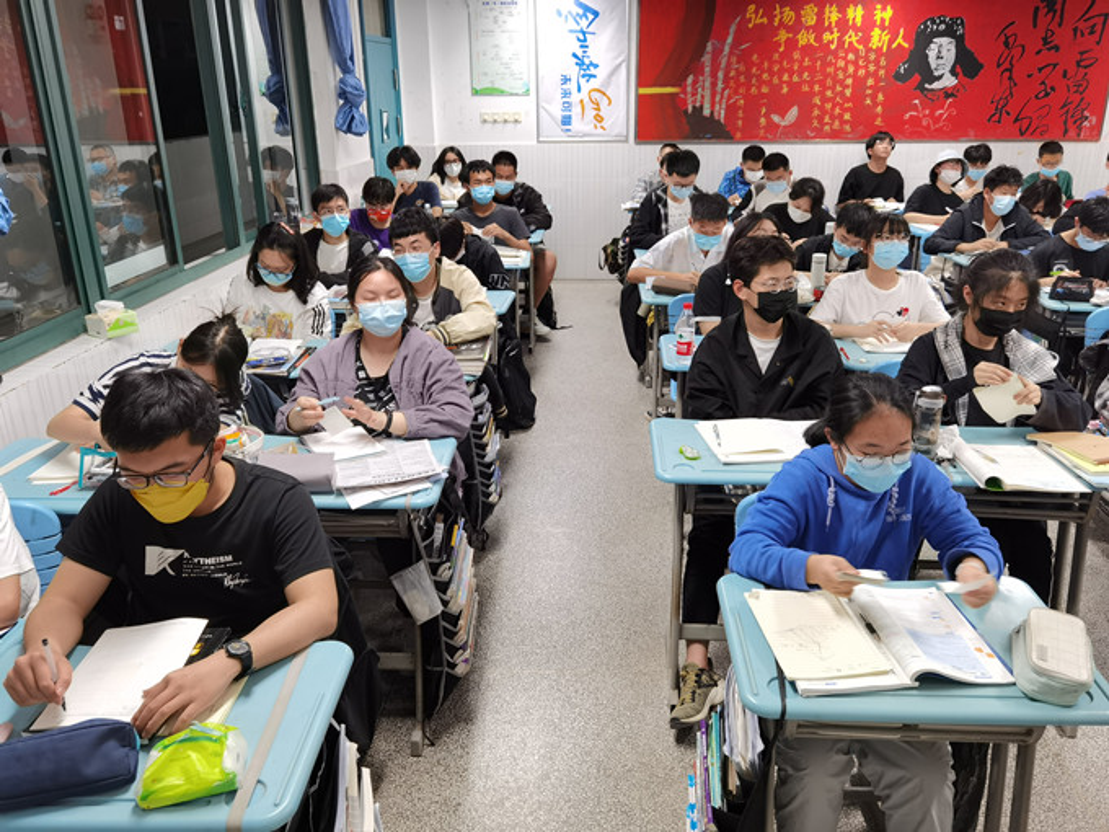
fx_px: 865
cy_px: 416
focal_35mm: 27
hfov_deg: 65.3
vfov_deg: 51.4
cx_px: 554
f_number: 1.9
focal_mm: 6.71
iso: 200
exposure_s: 1/100
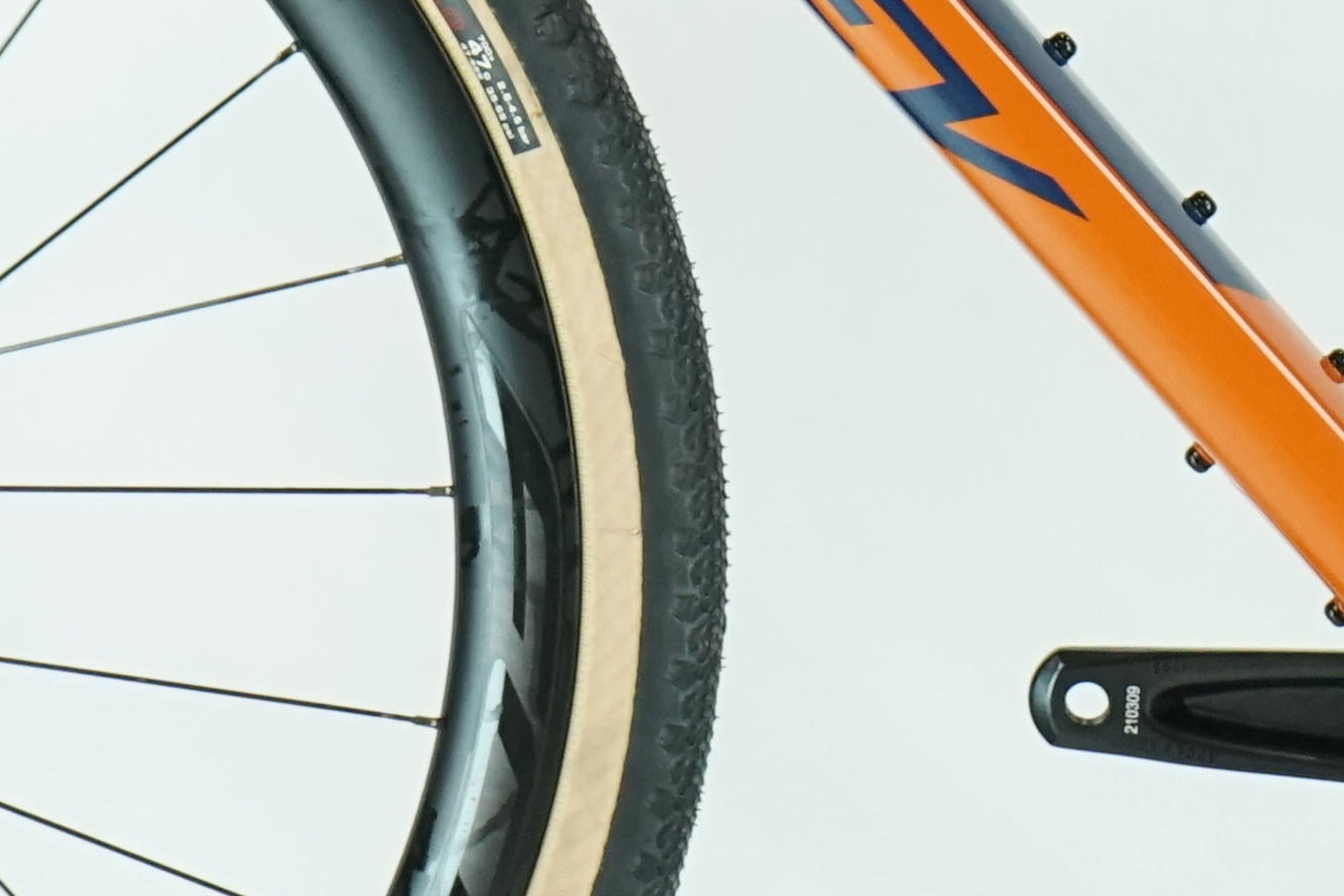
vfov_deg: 5.0
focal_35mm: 274
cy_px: -69
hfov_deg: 7.5
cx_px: 1321
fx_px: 10230
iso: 1600
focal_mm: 61
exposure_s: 1/200
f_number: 5.6
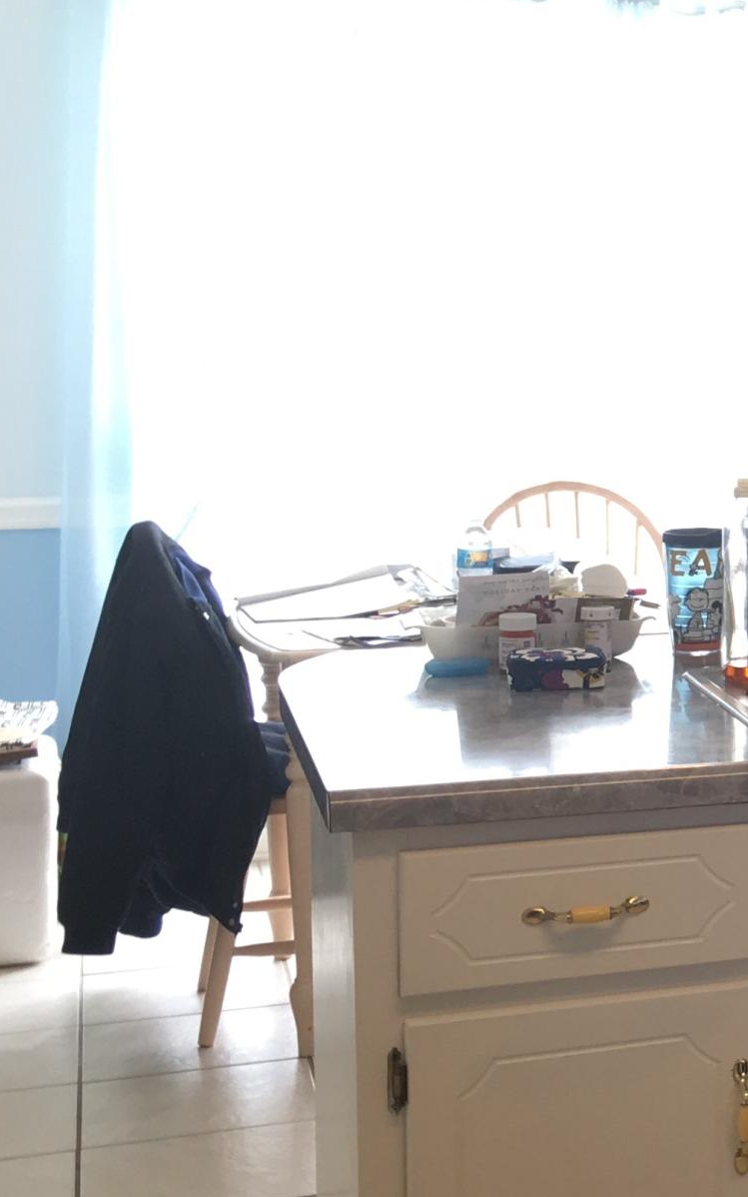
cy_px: 566
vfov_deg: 26.8
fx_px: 2511
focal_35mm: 77
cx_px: 1296
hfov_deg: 15.0
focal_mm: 4.15
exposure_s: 1/30
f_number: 2.2
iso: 25
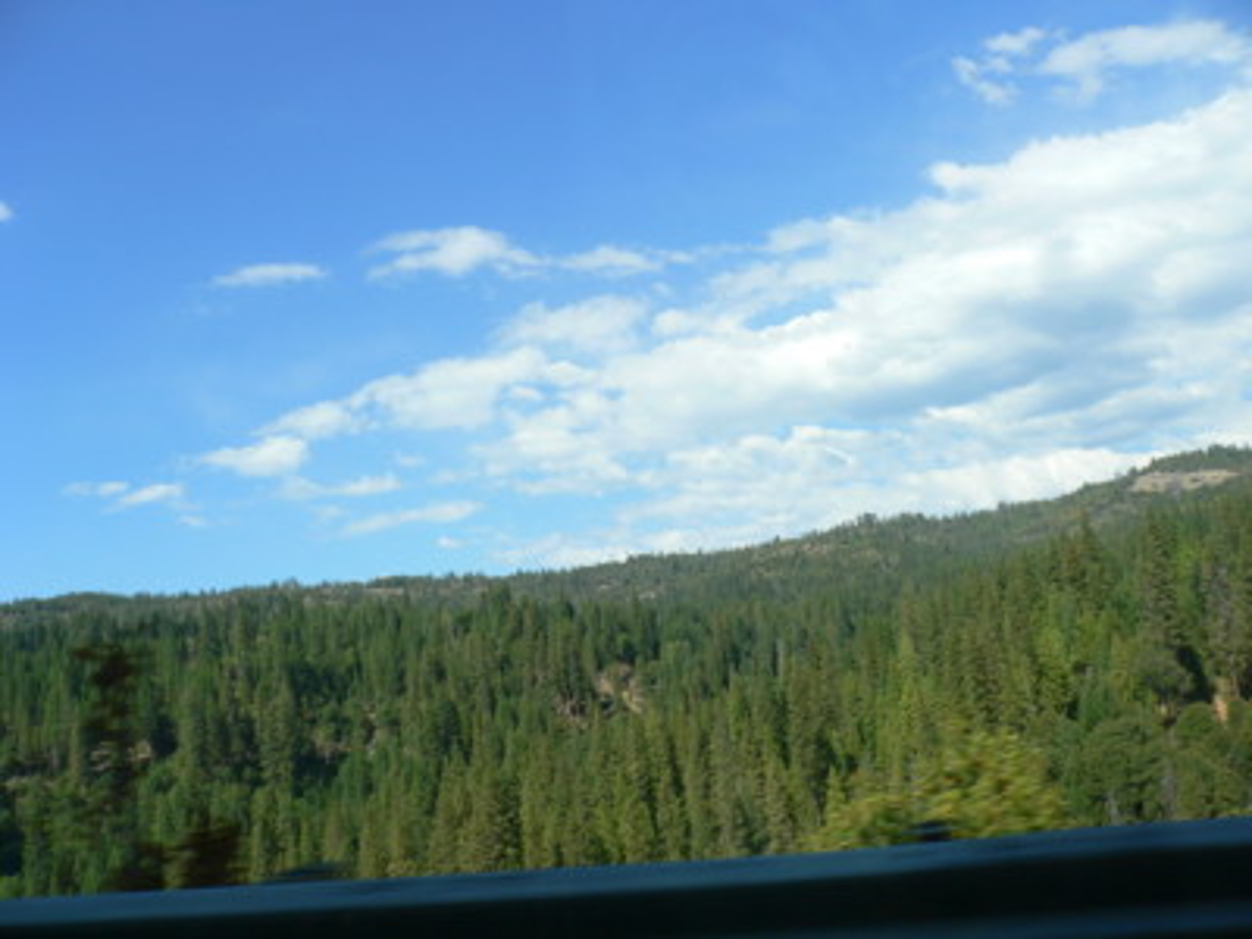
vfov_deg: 40.7
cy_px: 470
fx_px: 1266
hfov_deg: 52.6
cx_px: 626
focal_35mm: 35
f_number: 5.6
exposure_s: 1/200
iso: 64
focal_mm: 5.8
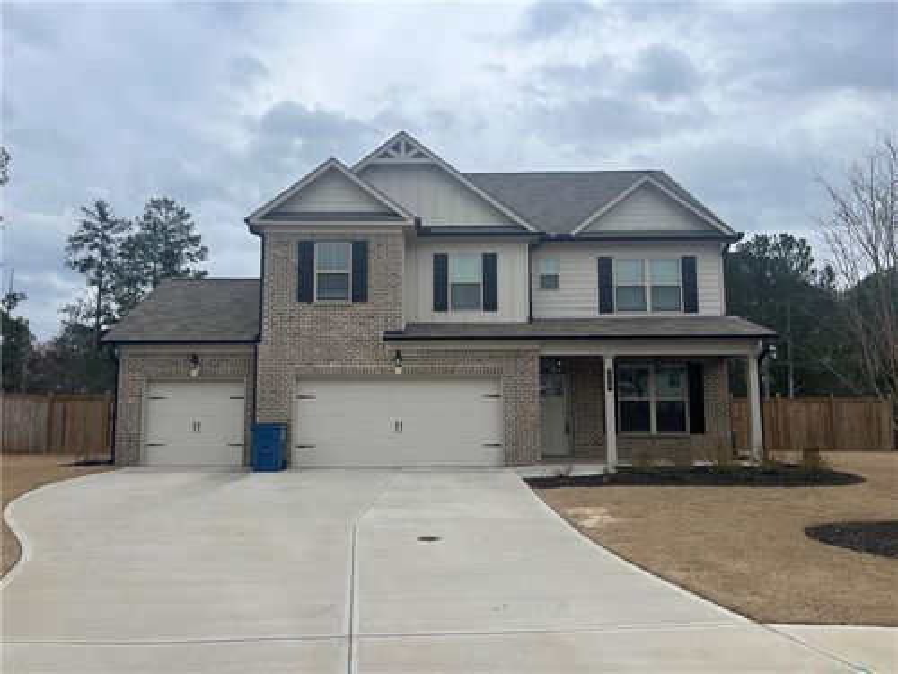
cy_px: 337
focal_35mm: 26
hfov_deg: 67.3
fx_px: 674
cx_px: 449
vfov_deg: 53.1
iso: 50
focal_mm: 5.1
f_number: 1.6
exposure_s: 1/992
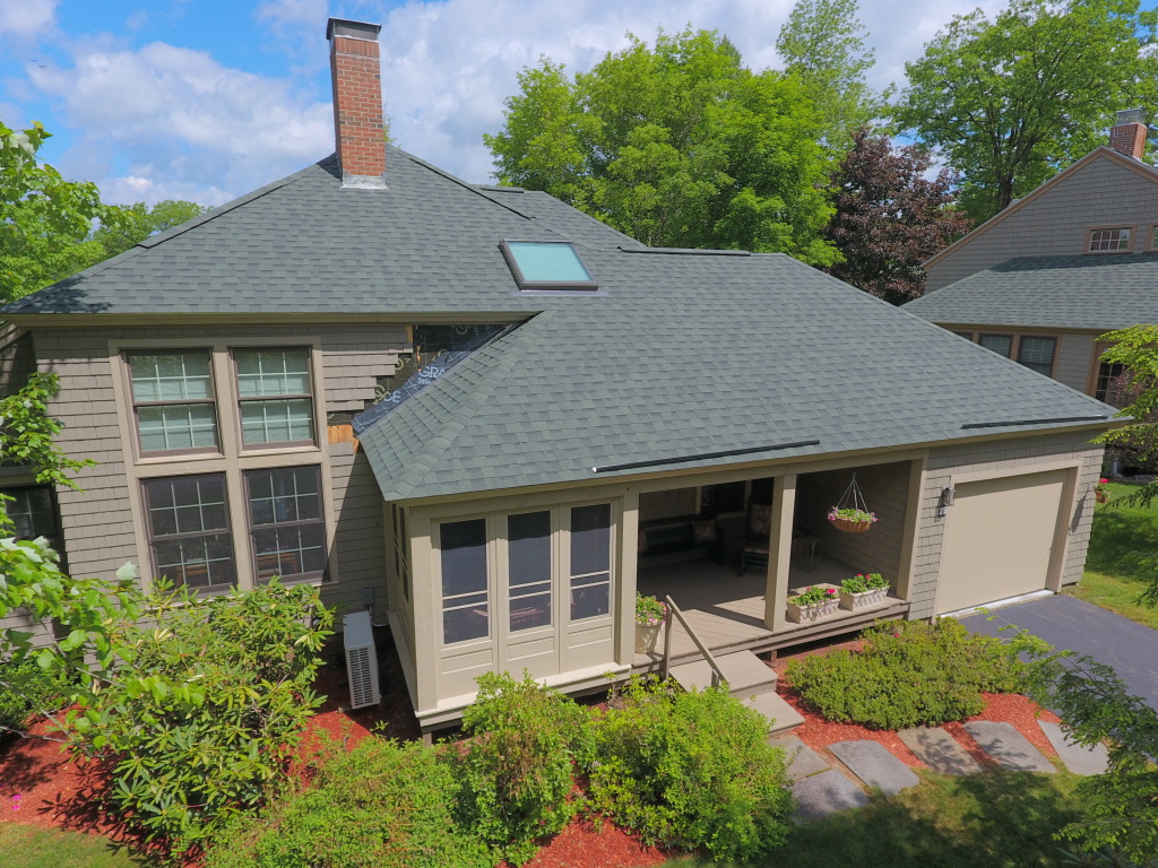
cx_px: 579
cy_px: 434
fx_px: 669
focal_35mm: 20
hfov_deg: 81.7
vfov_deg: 66.0
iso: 100
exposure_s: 1/372
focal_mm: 3.61
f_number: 2.8
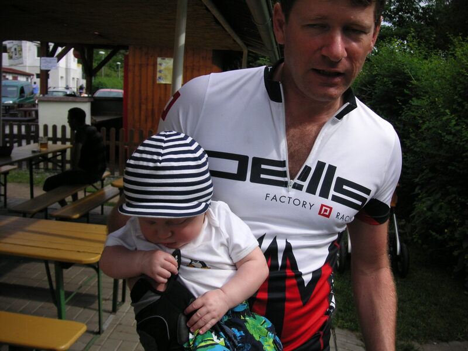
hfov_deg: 50.1
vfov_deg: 38.7
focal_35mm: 37
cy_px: 176
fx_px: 500
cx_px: 234
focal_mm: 6.1
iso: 50
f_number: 2.8
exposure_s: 1/750
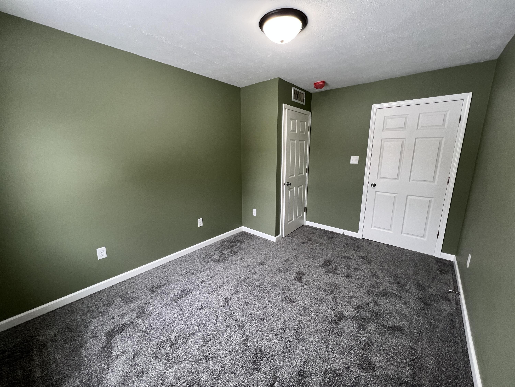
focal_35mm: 13
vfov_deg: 89.9
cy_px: 194
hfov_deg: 106.2
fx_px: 193
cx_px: 258
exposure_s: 1/120
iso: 250
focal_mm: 1.57
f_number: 1.8
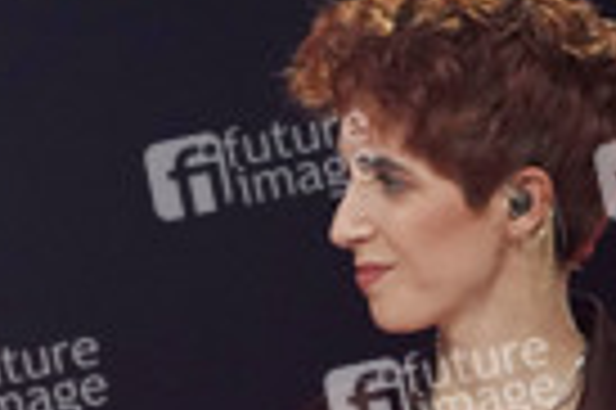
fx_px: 33754
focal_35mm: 1975
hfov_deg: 1.0
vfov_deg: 0.7
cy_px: 279
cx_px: -128
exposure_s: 1/160
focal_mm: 600
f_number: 6.3
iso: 4000
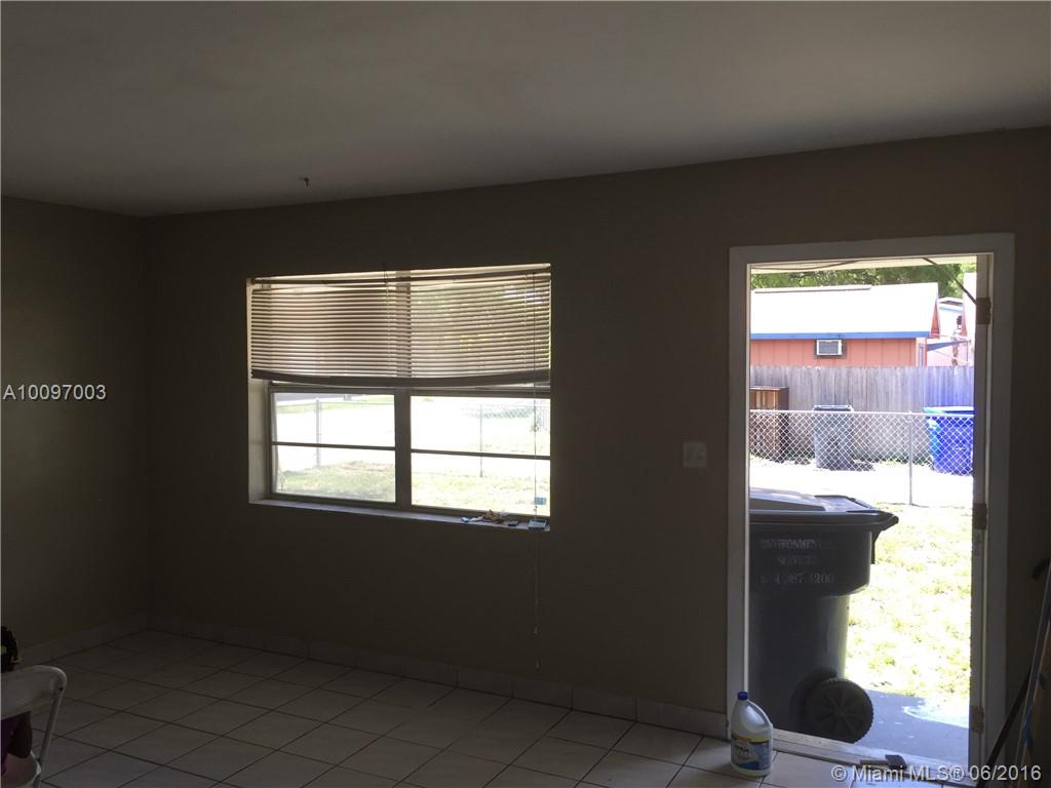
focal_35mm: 29
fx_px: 880
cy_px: 394
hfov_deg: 61.7
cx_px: 526
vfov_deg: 48.2
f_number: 2.2
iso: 32
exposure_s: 1/158
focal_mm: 4.15
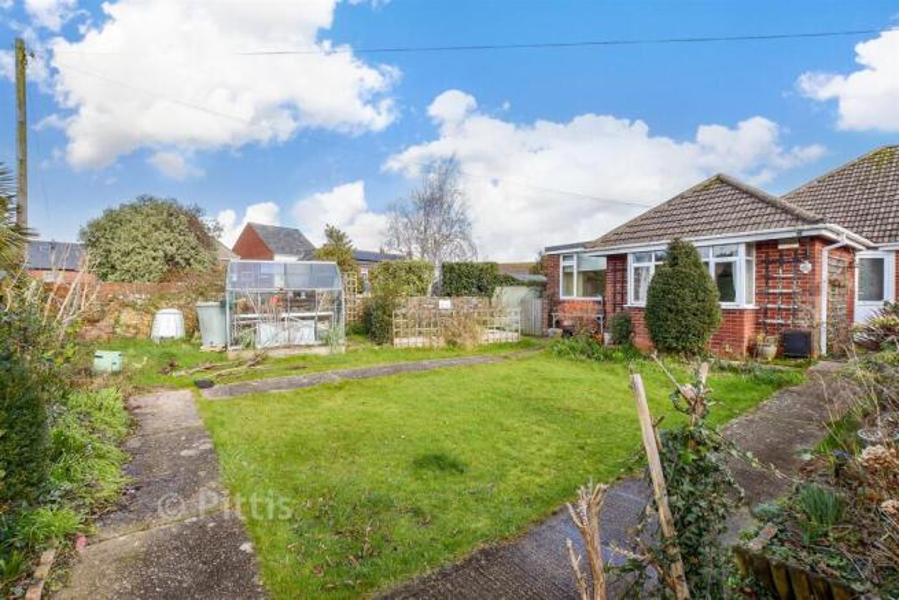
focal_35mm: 15
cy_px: 300
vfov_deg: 77.4
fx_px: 375
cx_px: 450
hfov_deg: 100.4
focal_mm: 10
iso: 160
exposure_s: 1/100
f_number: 8
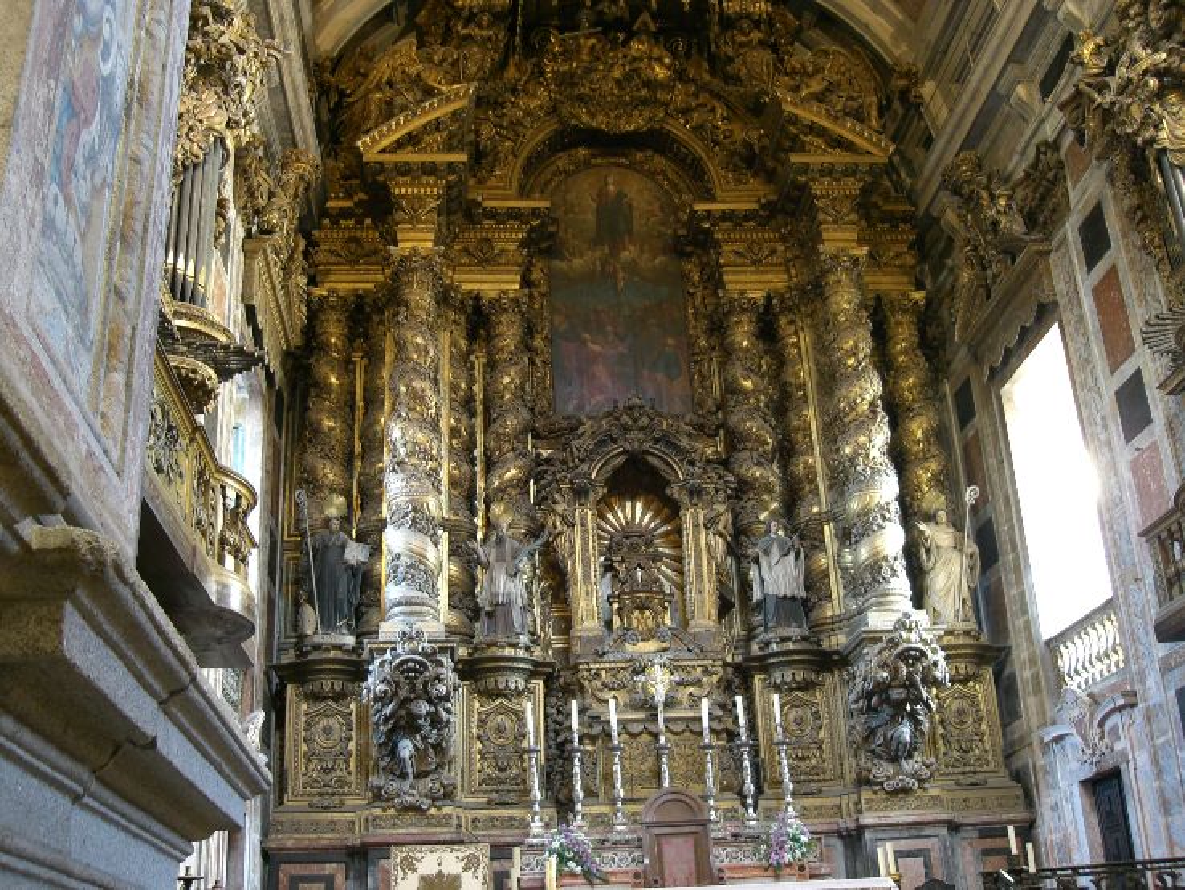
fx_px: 1301
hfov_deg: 49.0
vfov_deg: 37.7
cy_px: 445
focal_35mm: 38
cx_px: 592
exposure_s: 1
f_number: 3.1
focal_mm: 6.3
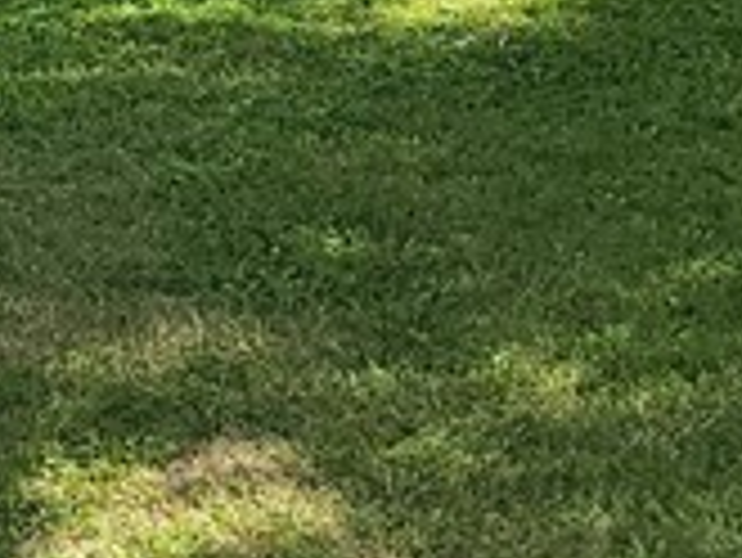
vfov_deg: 8.6
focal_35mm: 161
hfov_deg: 11.3
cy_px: -662
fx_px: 3454
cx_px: -639
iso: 40
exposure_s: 1/1441
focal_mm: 5.4
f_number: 1.8
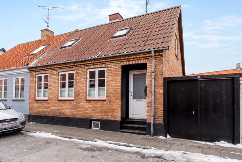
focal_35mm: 22
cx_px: 121
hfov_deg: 78.8
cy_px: 81
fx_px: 147
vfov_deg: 57.4
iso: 200
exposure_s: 1/100
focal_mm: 14.6
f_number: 8
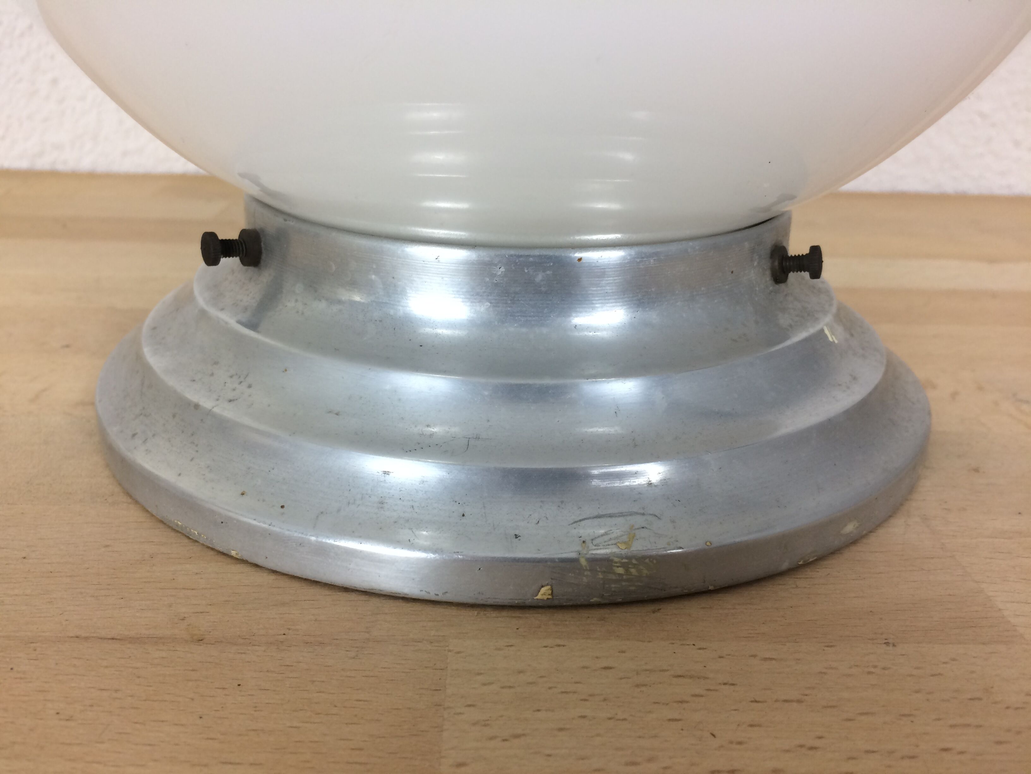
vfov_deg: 48.2
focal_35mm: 29
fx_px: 864
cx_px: 516
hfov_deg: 61.7
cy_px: 387
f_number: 2.2
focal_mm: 4.15
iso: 40
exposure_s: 1/33
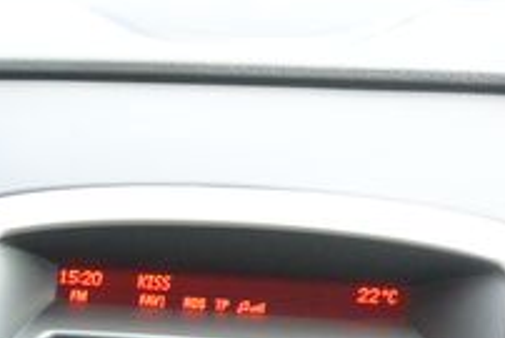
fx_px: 1923
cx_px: -510
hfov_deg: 13.0
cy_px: 792
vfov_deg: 9.1
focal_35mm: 137
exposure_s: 1/125
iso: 400
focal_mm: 10
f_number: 3.5
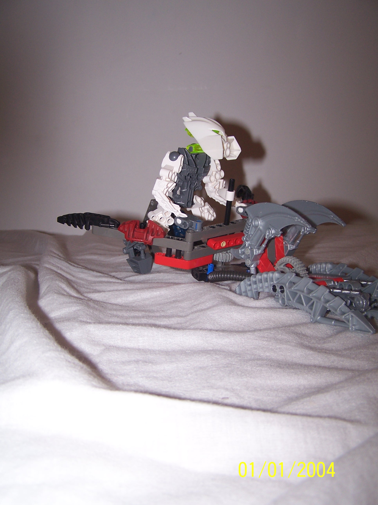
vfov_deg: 49.0
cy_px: 252
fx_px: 553
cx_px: 189
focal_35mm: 38
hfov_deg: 37.7
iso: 80
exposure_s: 1/60
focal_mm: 6.3
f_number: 2.8
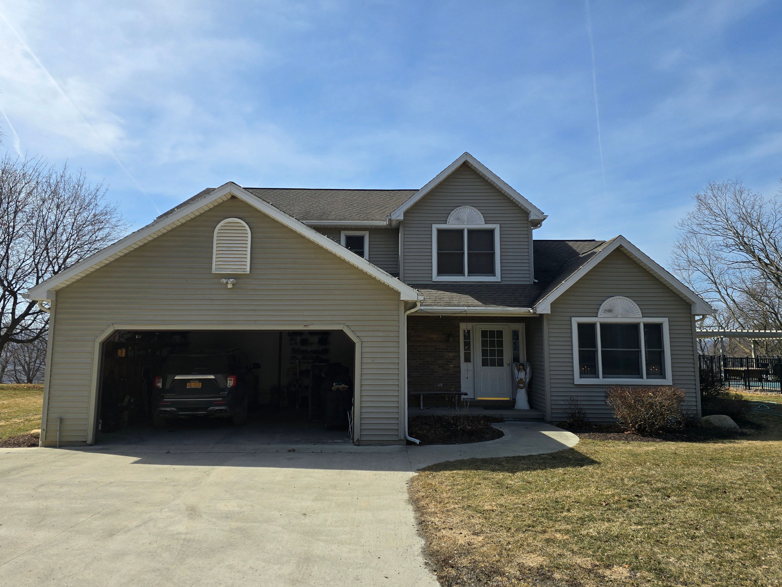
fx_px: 542
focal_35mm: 24
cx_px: 396
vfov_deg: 56.8
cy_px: 288
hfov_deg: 71.6
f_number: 1.7
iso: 12
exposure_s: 1/950
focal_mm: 6.3
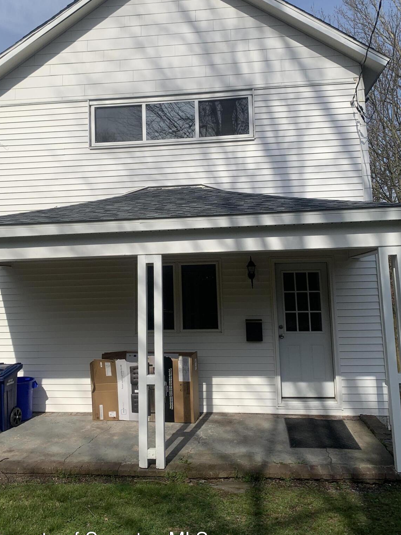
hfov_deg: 41.7
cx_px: 179
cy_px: 221
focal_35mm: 34
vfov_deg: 53.7
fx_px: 525
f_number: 1.8
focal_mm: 4.25
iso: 25
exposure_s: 1/4098
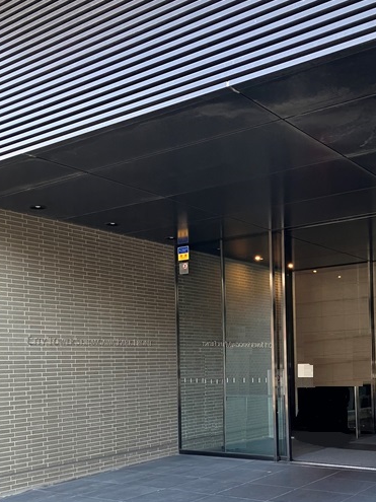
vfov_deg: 42.9
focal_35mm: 43
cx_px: 226
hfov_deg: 33.5
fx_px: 623
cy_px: 355
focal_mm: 3.99
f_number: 1.8
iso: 80
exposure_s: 1/72
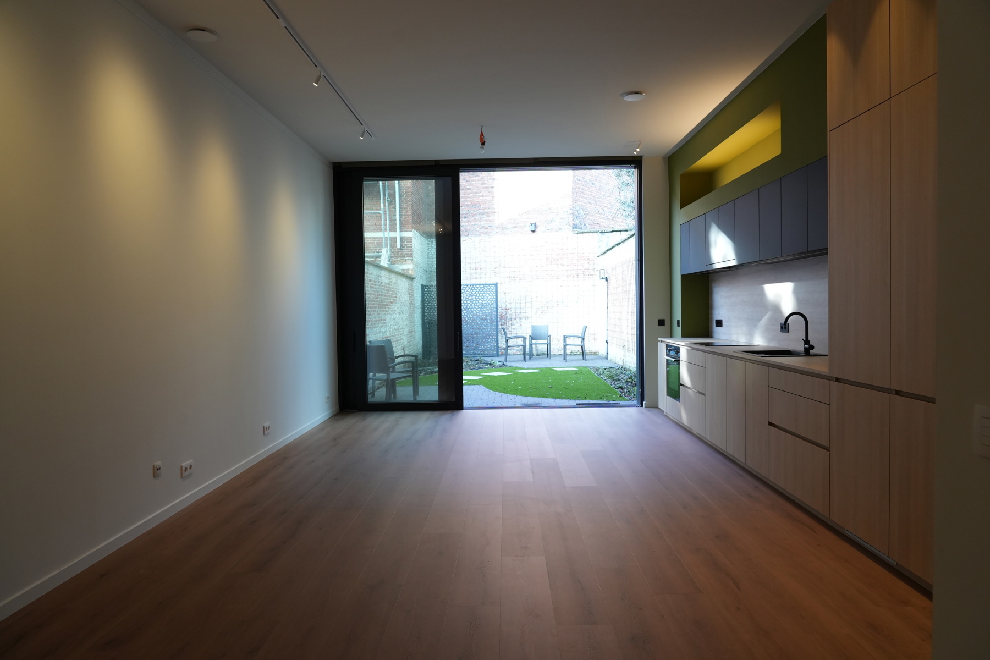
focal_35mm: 24
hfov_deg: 73.7
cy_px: 330
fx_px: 660
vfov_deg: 53.1
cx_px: 495
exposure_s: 1/100
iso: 1600
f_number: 6.3
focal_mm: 24
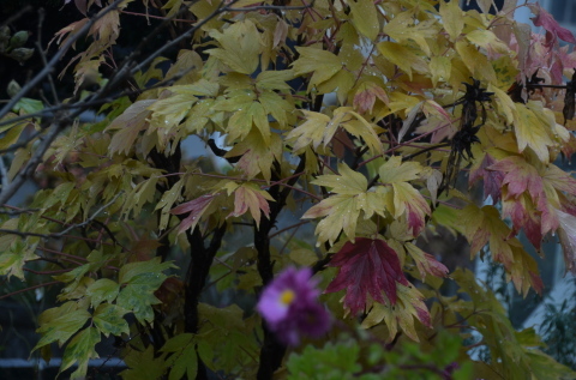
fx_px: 2034
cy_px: 190
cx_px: 288
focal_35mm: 128
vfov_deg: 10.7
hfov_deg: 16.1
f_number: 5.6
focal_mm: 85
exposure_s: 1/160
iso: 200
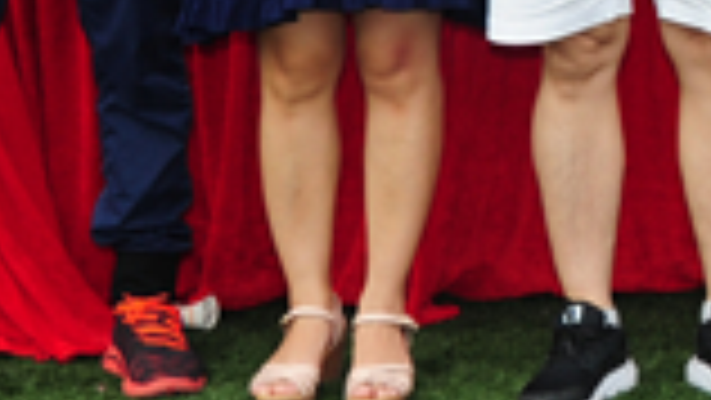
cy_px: -578
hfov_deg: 11.4
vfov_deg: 6.4
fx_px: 3376
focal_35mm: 179
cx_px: 1148
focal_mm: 30
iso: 400
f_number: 8
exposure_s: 1/200
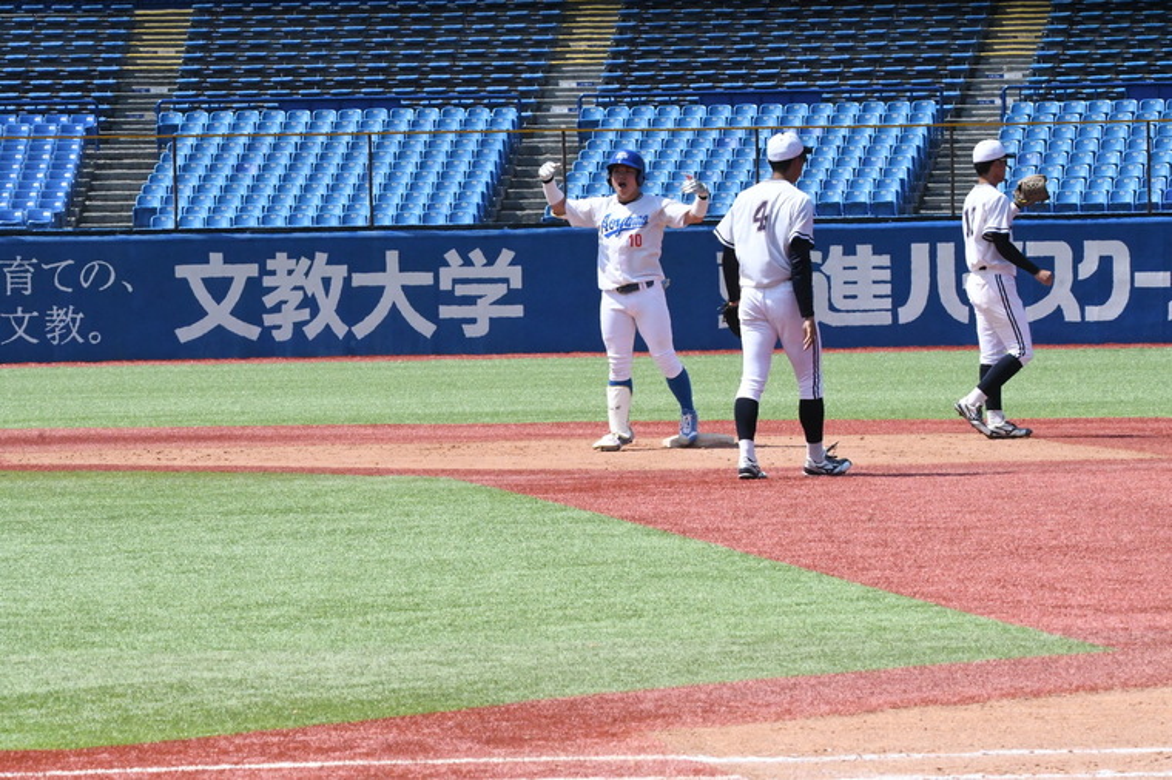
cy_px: 390
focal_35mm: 240
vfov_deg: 5.7
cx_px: 586
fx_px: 7810
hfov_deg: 8.6
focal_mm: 160
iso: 5000
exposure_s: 1/1600
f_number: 20
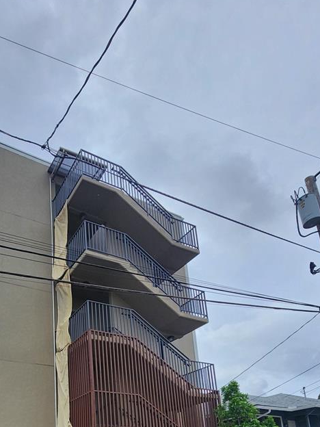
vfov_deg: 57.2
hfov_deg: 50.8
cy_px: 402
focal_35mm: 25
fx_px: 308
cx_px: 55
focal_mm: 2.2
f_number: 2.2
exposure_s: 1/2308
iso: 50
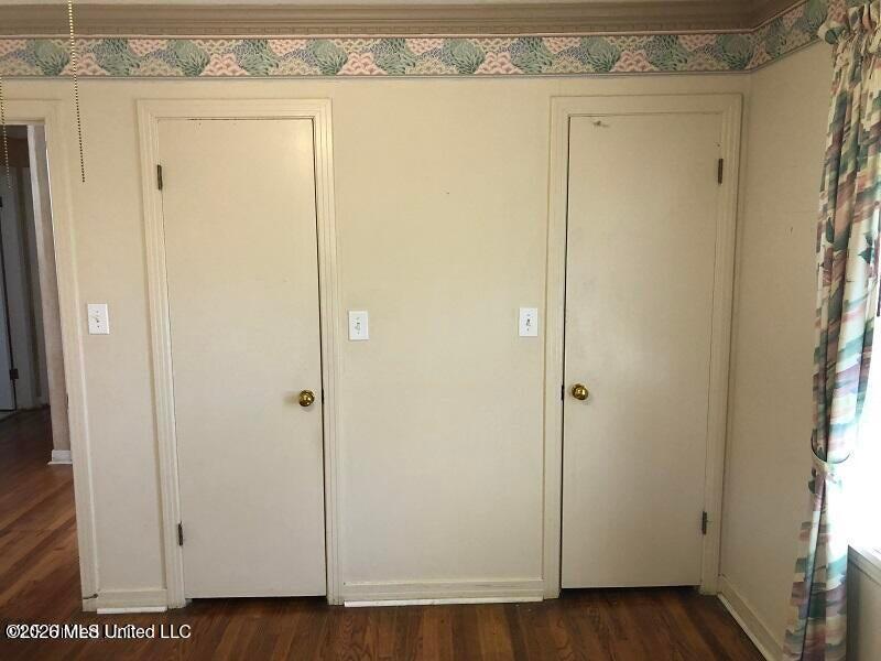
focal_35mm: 28
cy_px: 330
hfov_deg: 63.4
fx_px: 713
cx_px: 440
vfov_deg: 49.7
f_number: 1.8
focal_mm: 3.99
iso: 40
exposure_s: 1/17
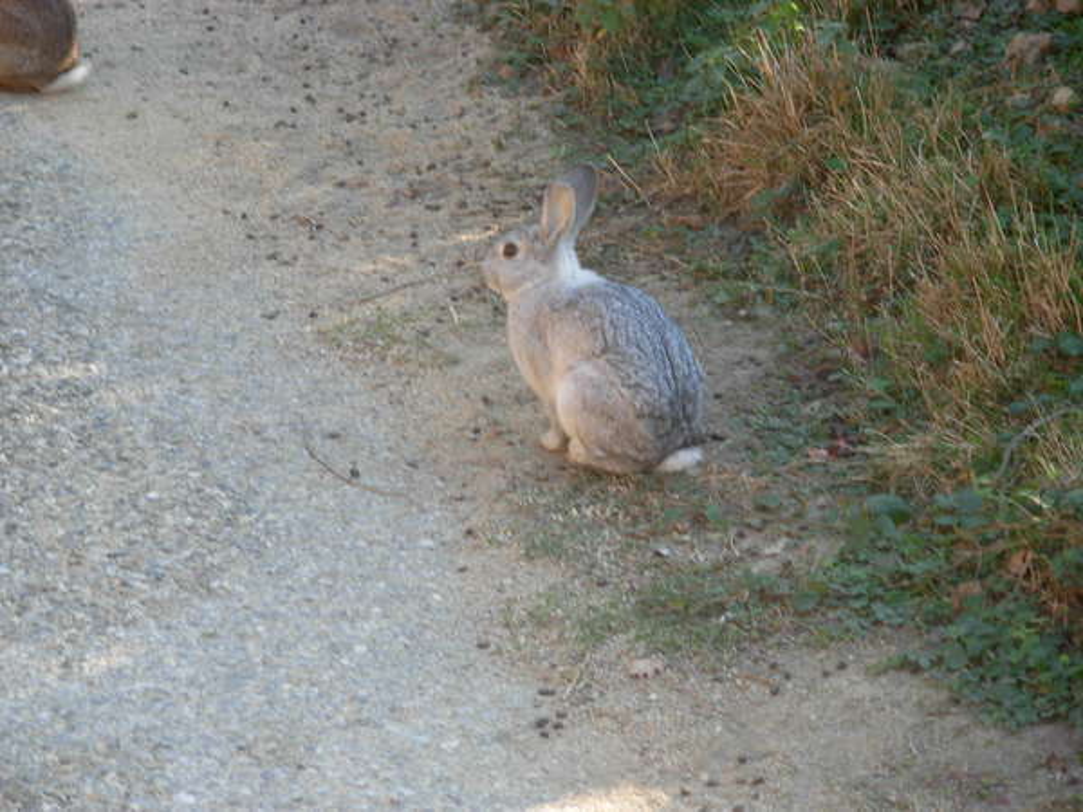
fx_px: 5100
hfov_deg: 12.1
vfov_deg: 9.1
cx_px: 542
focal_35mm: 163
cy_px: 406
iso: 79
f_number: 4.8
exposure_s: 1/40.3
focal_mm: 27
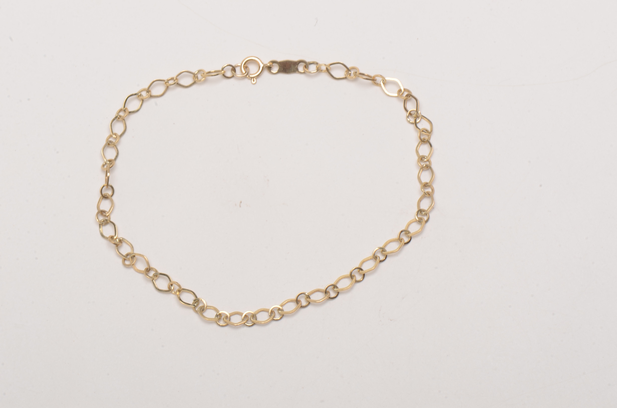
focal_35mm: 128
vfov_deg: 10.7
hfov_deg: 16.1
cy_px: 204
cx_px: 308
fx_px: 2181
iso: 100
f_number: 25
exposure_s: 1/160
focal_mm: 85
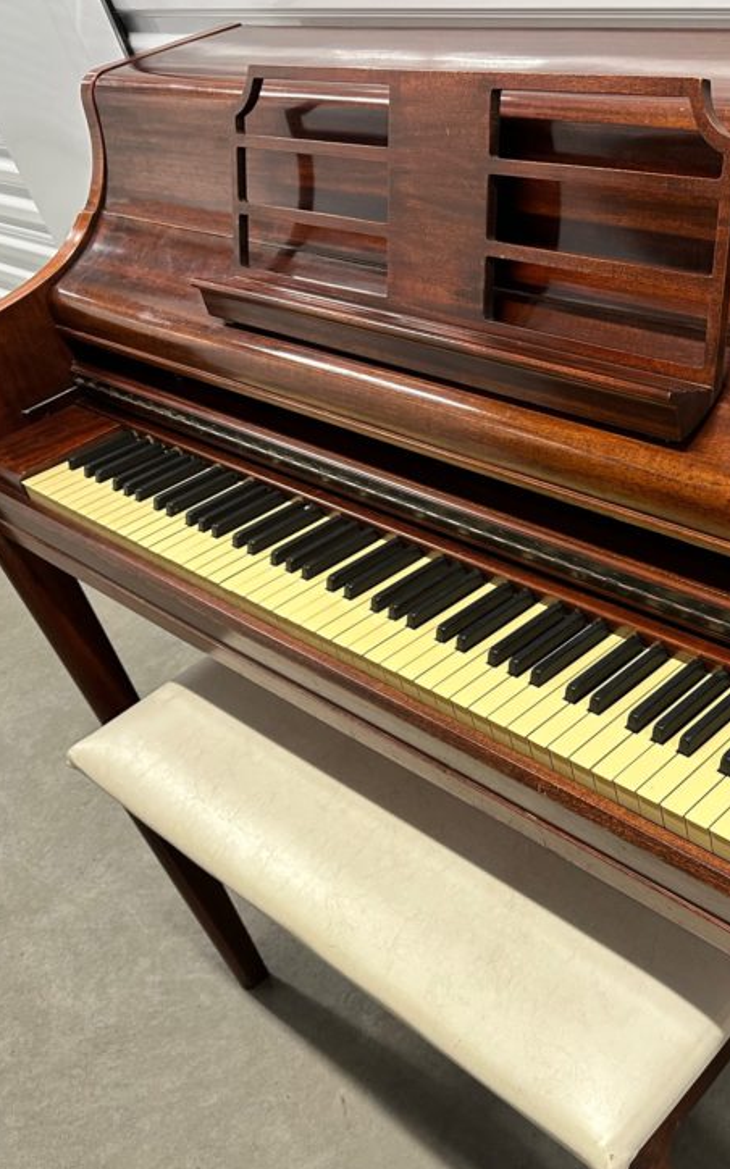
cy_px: 614
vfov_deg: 54.0
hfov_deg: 32.8
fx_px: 1147
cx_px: 704
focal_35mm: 36
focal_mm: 6.86
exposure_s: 1/60
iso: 250
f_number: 1.78
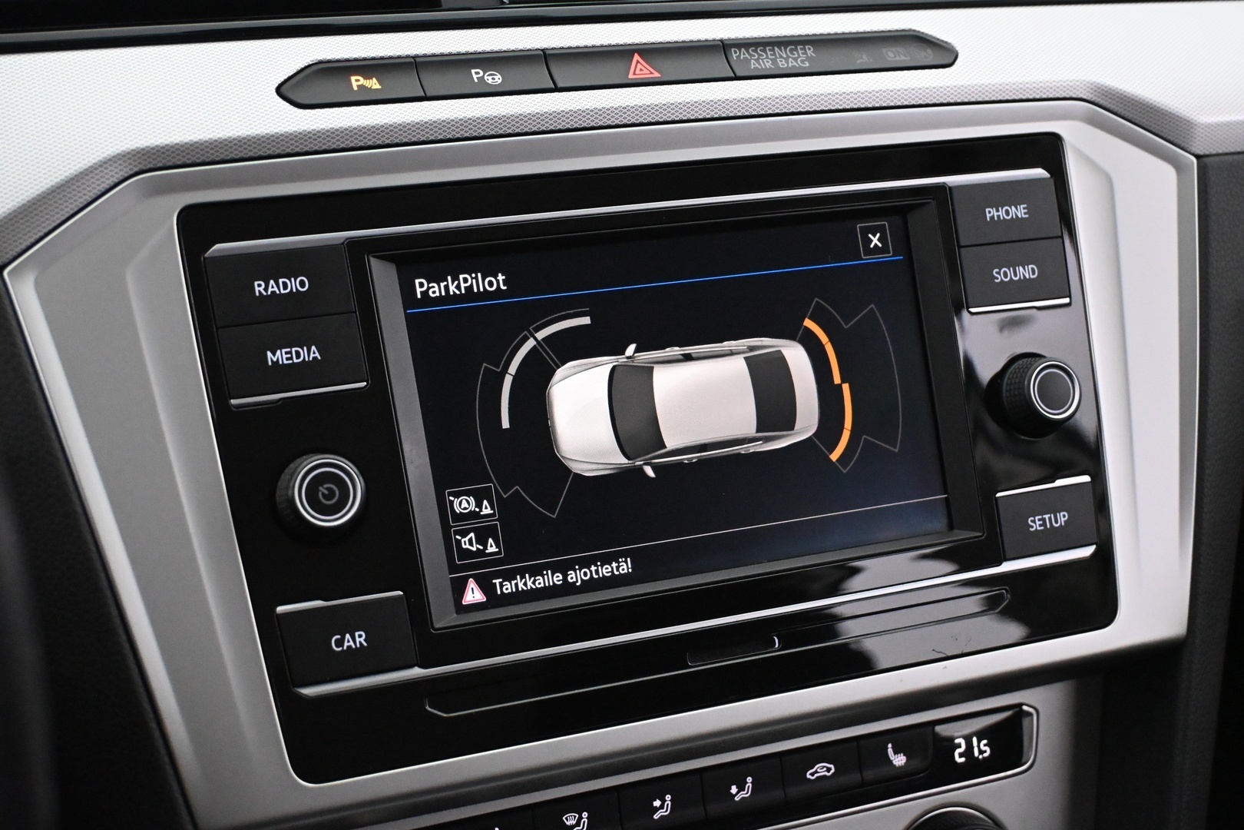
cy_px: 415
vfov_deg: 25.1
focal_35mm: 54
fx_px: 1866
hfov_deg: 36.9
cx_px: 622
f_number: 5.3
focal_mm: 36
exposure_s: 1/60
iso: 7200
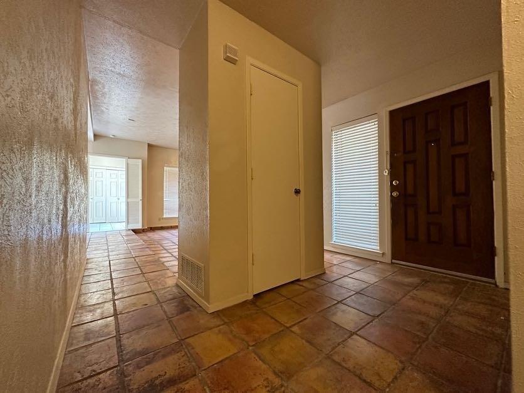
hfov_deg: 102.1
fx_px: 212
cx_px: 262
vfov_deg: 85.7
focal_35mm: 14
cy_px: 196
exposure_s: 1/60
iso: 400
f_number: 2.2
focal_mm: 2.22
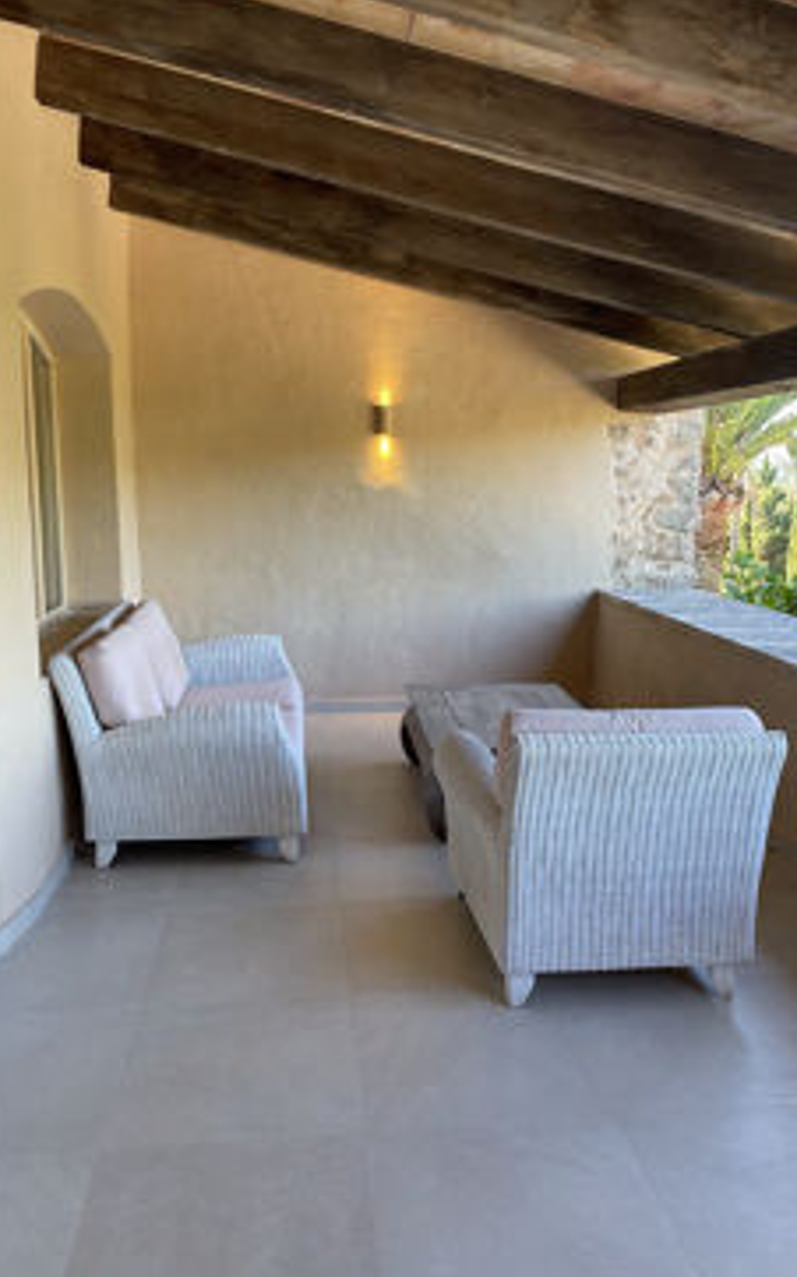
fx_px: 974
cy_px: 635
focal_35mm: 28
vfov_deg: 66.5
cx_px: 409
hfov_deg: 44.5
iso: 40
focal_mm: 4.2
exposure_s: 1/121
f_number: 1.6
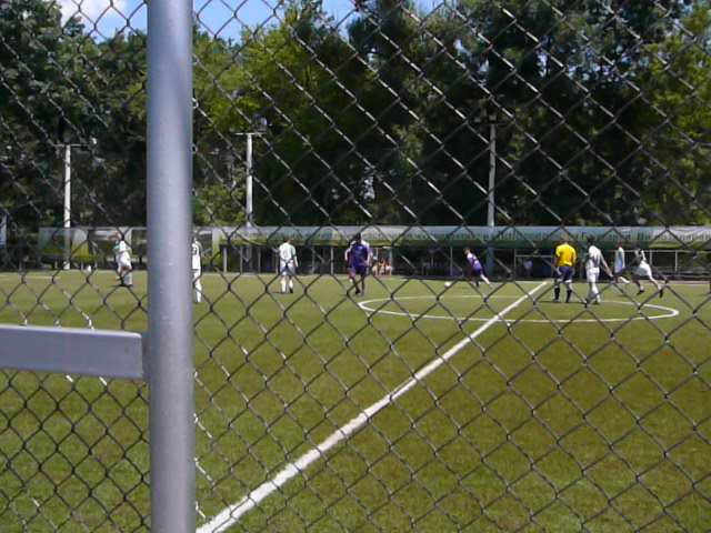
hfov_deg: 52.6
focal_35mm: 35
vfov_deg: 40.7
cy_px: 266
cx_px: 356
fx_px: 719
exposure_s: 1/3200
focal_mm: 5.2
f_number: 5
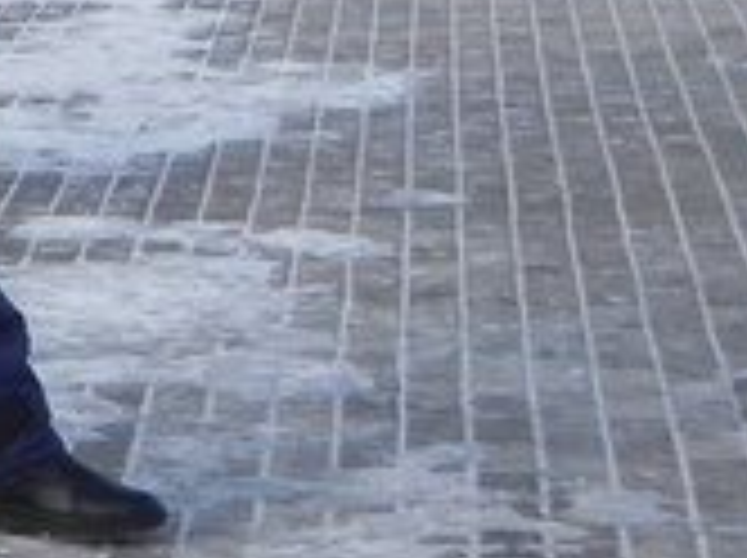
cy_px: -153
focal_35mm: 222
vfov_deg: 6.6
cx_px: -994
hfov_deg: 8.3
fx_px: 4784
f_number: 6.3
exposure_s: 1/258
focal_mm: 8.2
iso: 160
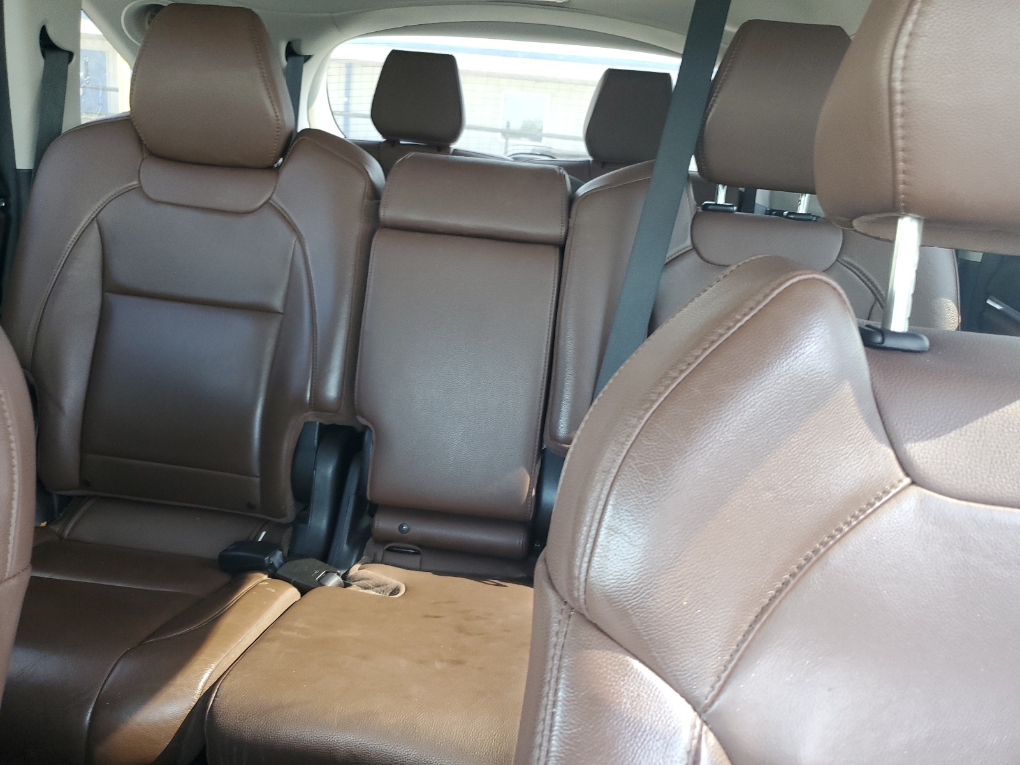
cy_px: 382
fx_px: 766
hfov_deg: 67.3
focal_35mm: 26
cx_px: 510
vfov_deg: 53.1
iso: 87
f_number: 1.5
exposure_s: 1/60.2
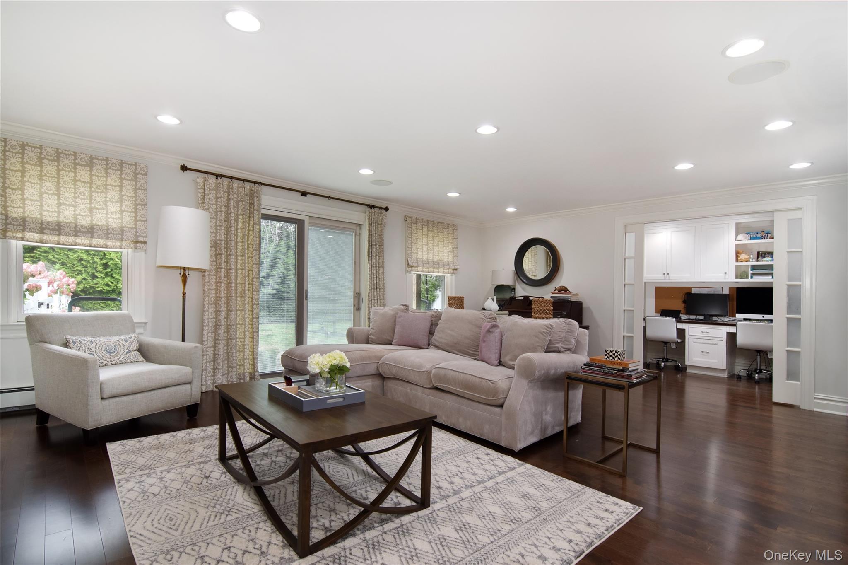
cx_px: 424
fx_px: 389
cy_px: 282
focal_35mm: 16
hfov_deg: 95.0
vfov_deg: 72.0
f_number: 8
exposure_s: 1/40
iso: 640
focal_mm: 11
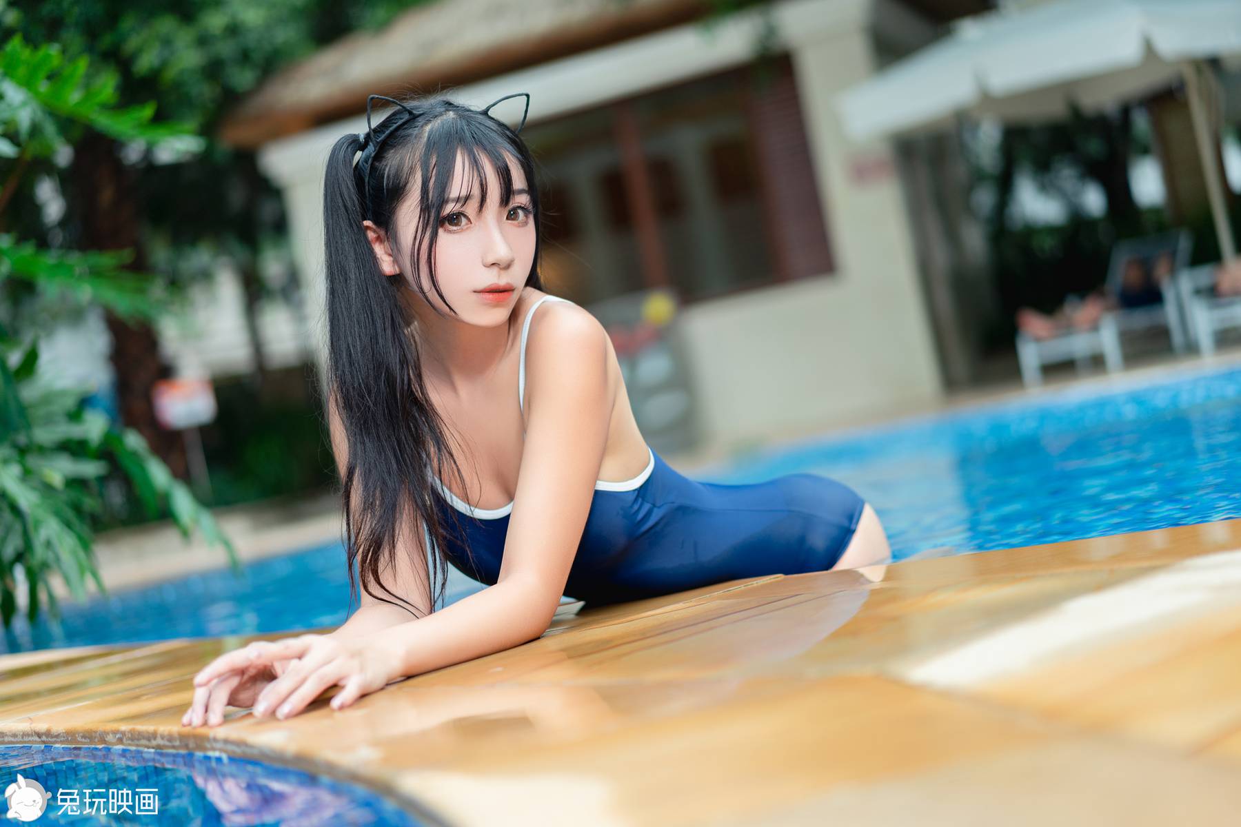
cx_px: 620
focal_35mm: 55
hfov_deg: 36.2
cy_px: 414
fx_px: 1896
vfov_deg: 24.6
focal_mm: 55
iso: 100
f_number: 1.8
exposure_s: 1/500
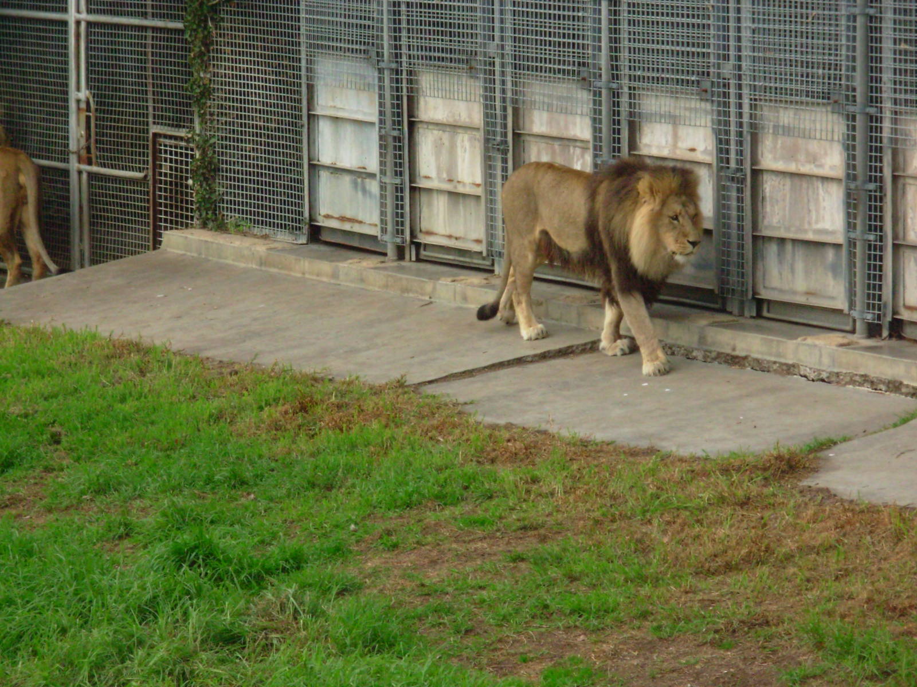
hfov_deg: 10.4
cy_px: 344
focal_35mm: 190
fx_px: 5033
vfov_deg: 7.8
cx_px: 458
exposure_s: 1/395
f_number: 5
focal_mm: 31.4
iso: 200
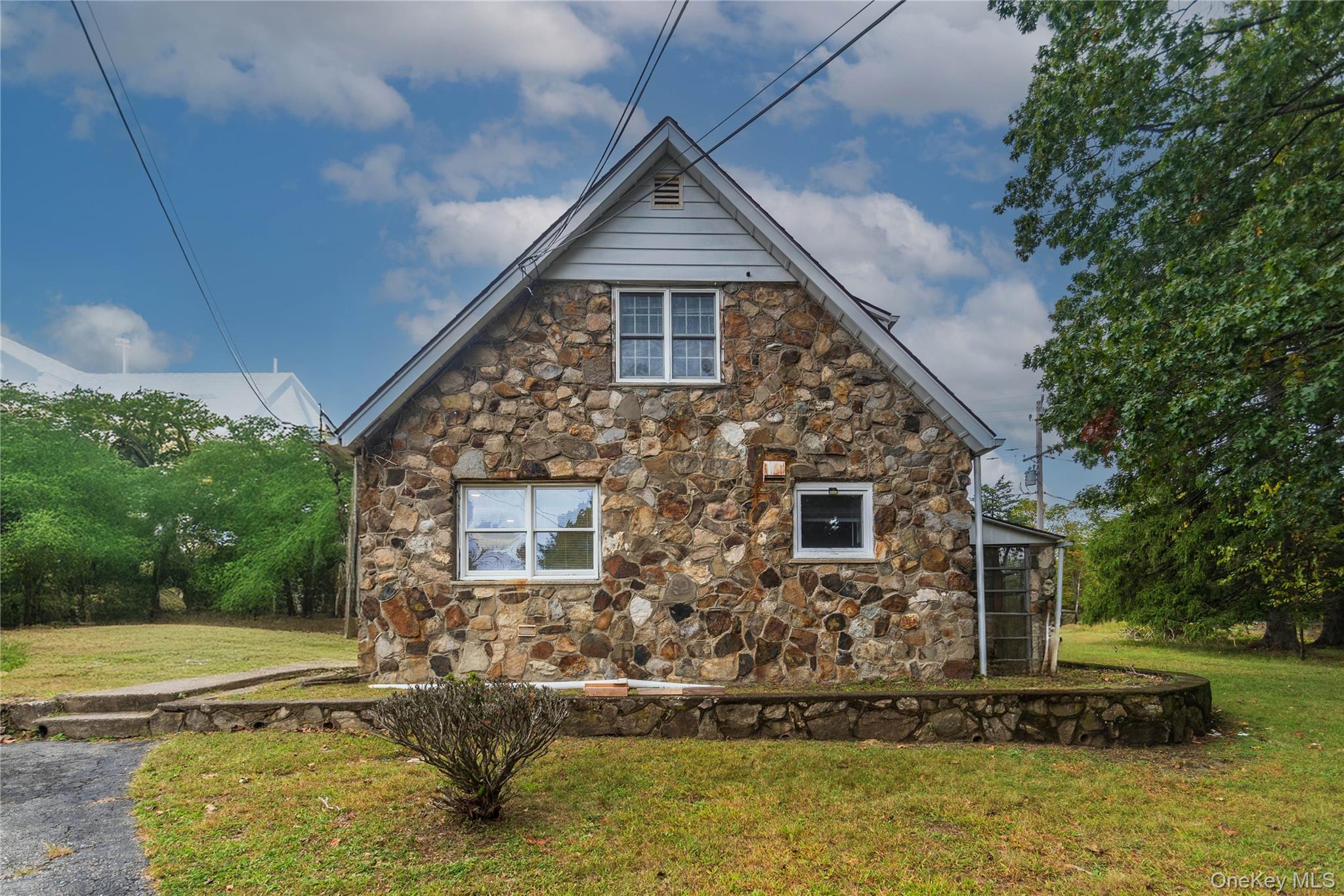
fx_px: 560
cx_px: 672
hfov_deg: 100.4
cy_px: 448
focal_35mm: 15
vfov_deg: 77.3
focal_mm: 10
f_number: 6.3
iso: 100
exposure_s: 1/160
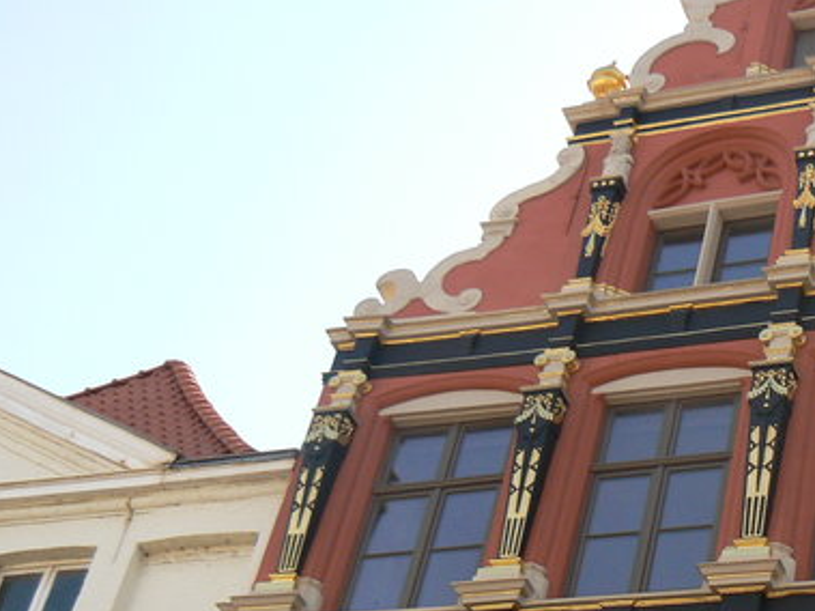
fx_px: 1789
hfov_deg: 24.5
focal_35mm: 76
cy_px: 538
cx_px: 819
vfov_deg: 19.1
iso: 100
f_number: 3.6
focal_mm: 6
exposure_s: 1/640
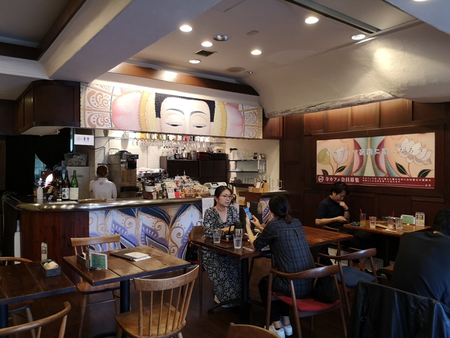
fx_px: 351
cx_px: 225
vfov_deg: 51.4
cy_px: 169
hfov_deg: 65.3
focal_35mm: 27
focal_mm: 3.95
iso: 250
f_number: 1.8
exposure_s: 1/30
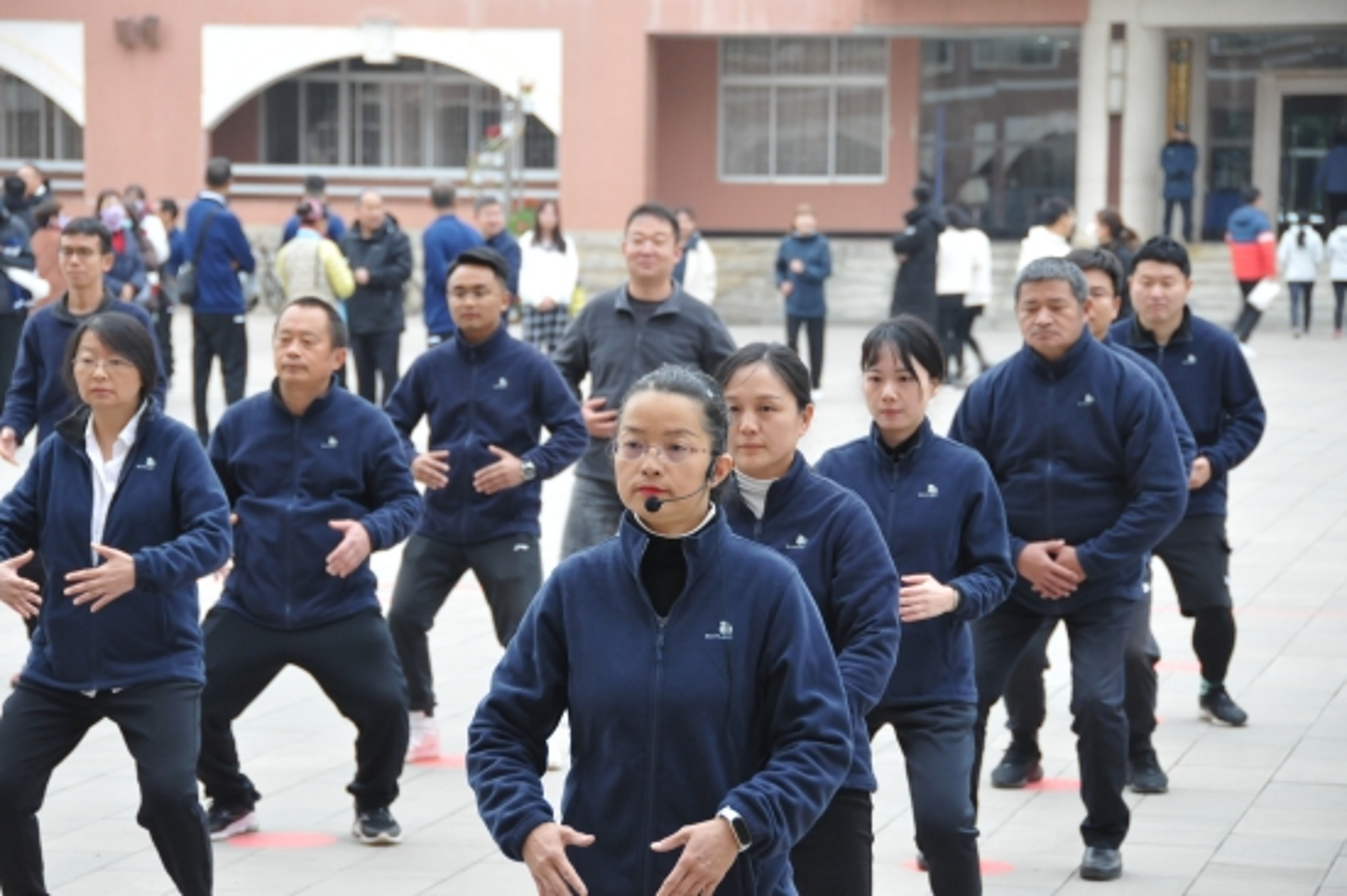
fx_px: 4599
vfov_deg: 11.1
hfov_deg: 16.7
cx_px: 674
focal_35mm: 123
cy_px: 448
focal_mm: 82
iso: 800
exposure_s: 1/40
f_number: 5
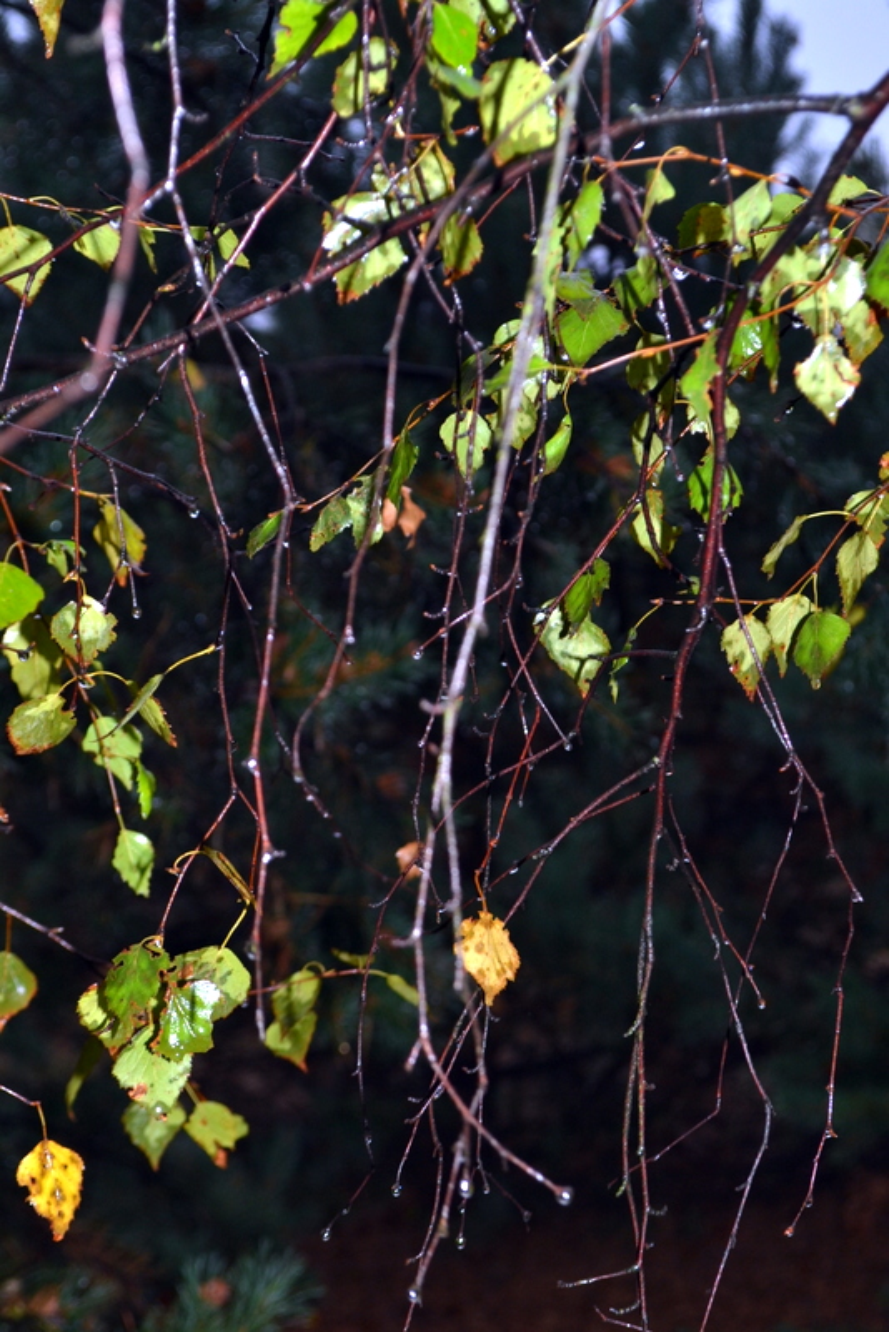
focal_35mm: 68
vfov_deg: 29.9
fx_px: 2498
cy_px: 666
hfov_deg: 20.2
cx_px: 444
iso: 200
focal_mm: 45
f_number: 8
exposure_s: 1/60
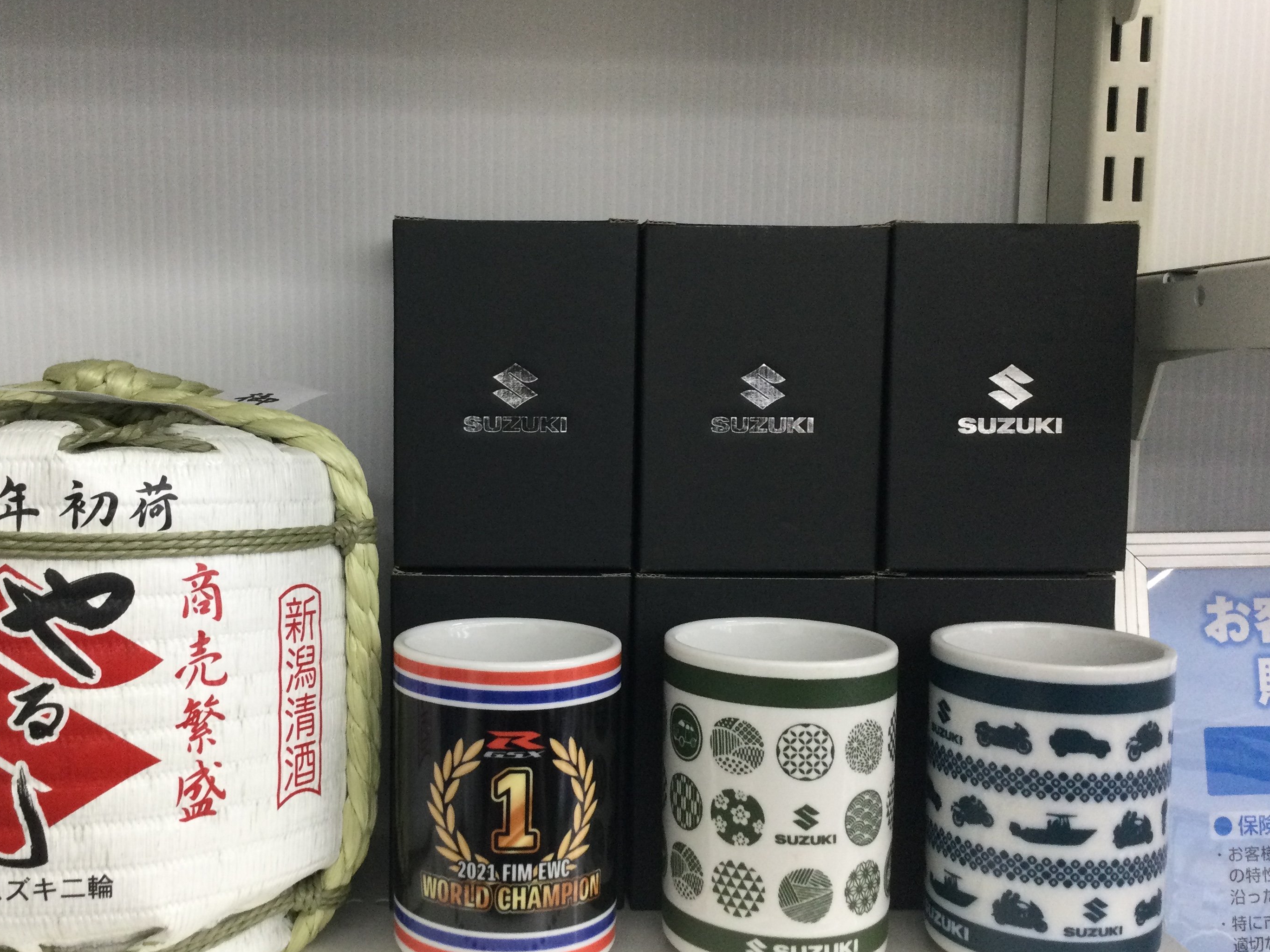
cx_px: 522
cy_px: 481
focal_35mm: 37
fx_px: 1357
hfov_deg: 49.9
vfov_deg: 38.7
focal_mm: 3.3
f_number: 2.4
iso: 40
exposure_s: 1/30
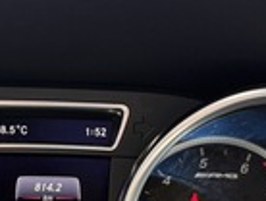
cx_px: 66
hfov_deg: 24.4
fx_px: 608
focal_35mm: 79
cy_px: 183
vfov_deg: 18.4
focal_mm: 5.96
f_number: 1.6
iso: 125
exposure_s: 1/215
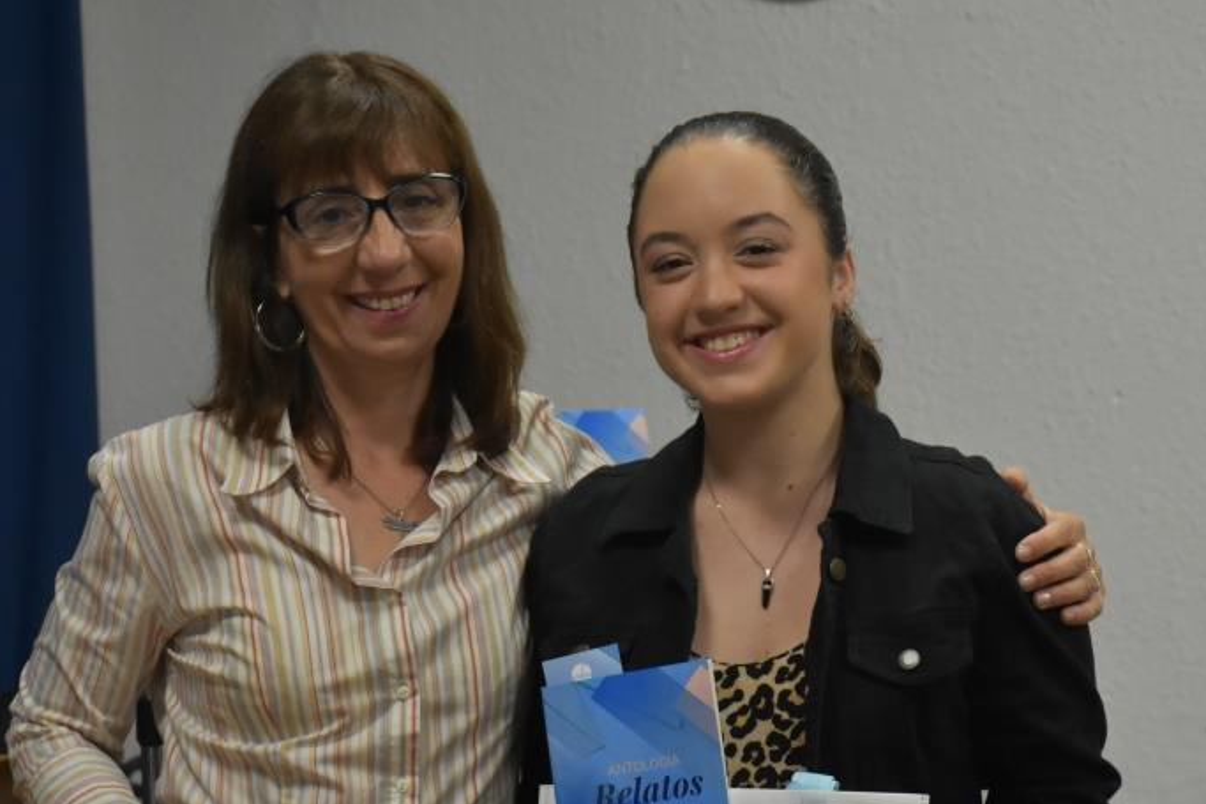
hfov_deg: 16.3
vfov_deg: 10.9
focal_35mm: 126
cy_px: 375
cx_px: 592
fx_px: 4220
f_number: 7.1
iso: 3200
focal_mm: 56
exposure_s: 1/200
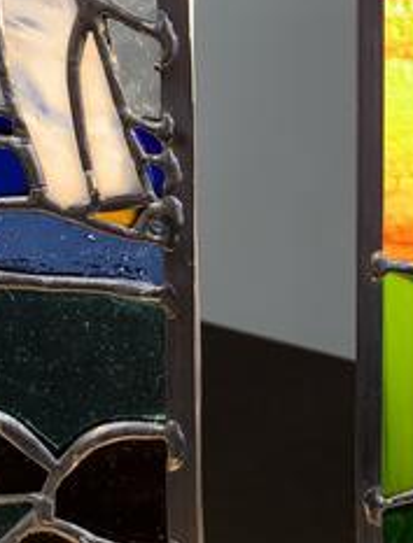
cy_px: 51
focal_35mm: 67
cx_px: 275
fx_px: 1057
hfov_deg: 22.0
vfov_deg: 27.8
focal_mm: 4.25
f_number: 1.8
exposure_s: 1/100
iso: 64
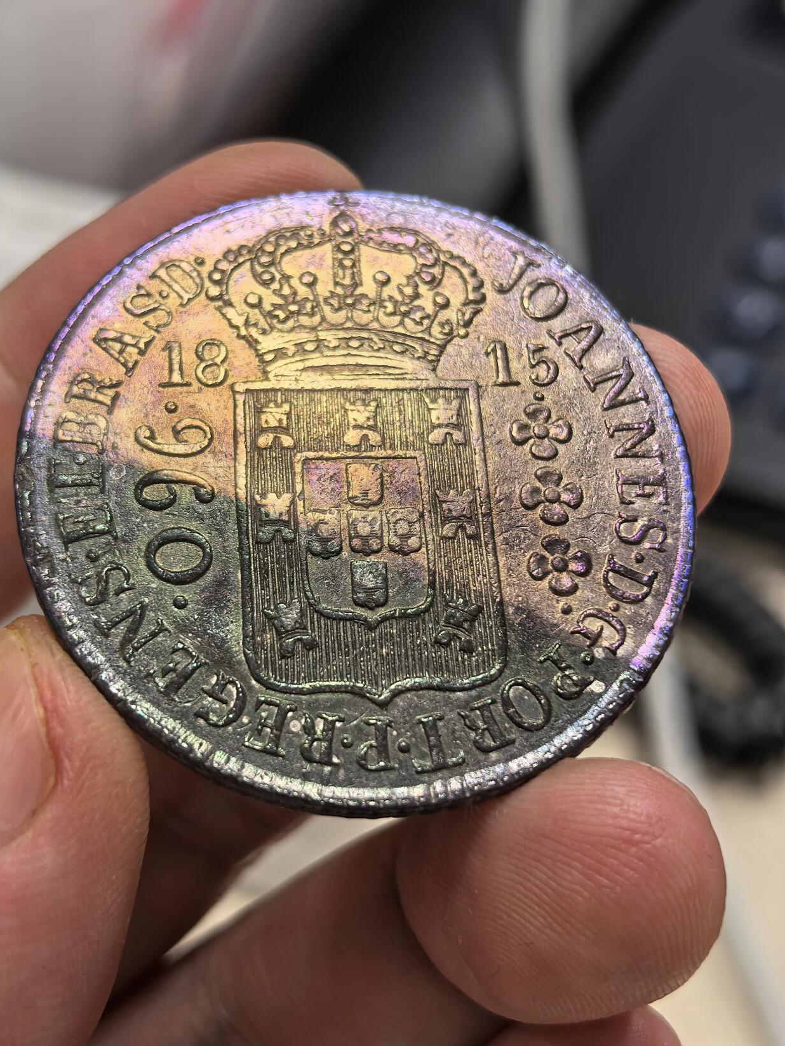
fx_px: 1783
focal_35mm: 59
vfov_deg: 32.7
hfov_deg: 24.8
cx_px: 358
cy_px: 500
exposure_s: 1/100
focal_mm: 6.98
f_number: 2
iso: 64
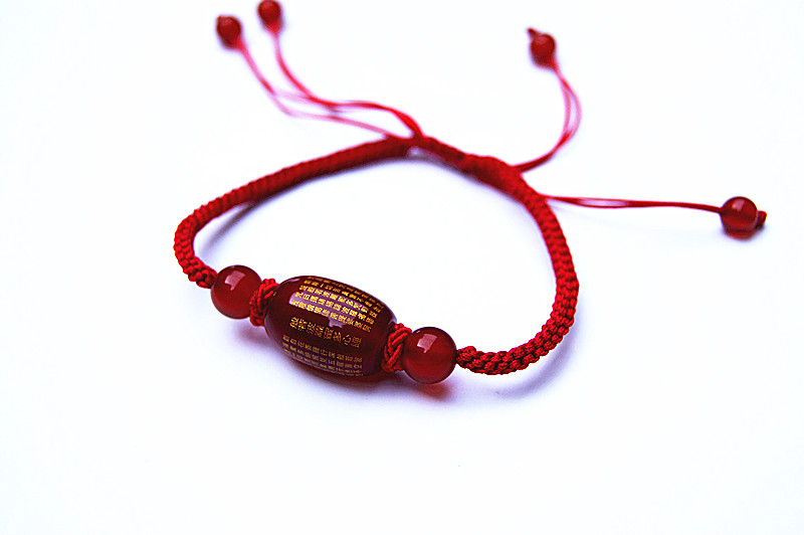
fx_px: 1172
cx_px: 402
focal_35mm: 52
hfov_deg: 37.9
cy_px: 268
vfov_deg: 25.7
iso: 200
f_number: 5.6
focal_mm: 35
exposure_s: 1/500
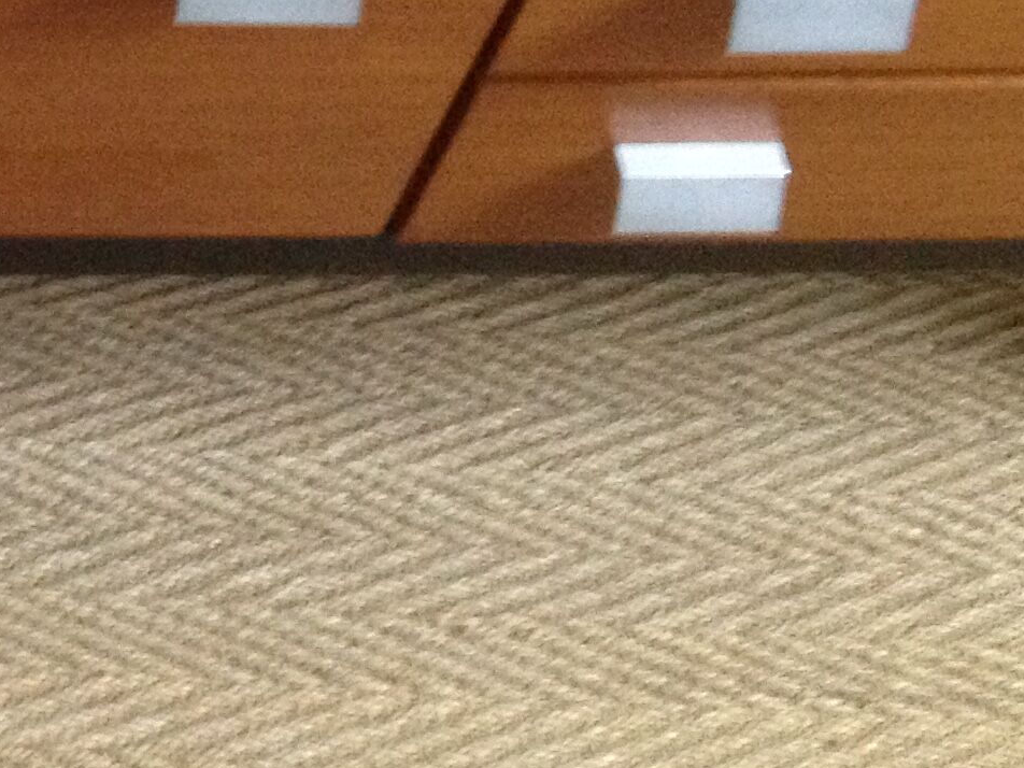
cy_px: -319
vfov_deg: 11.9
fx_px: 3550
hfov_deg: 15.0
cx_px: -592
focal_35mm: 120
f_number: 2.4
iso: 320
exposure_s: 1/15
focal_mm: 4.28
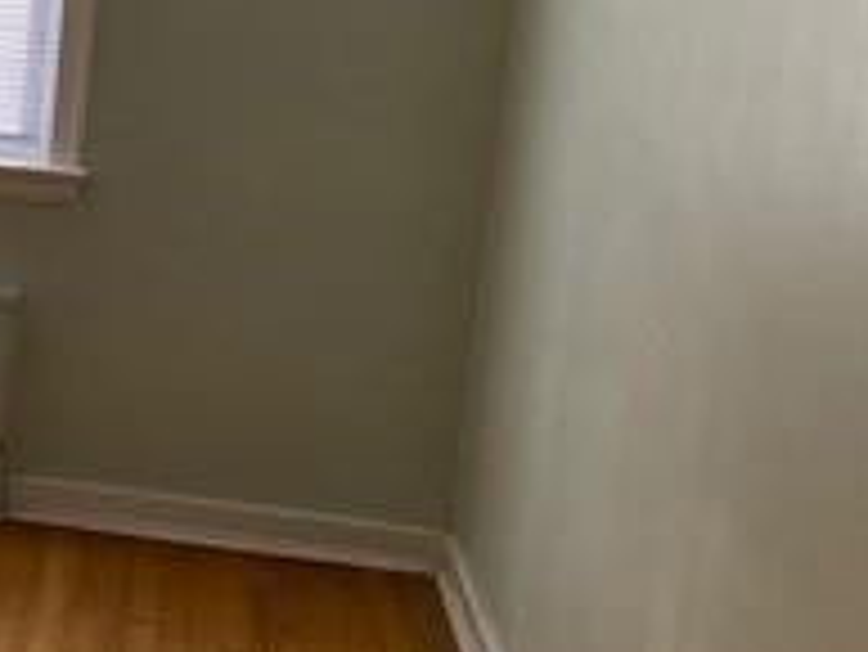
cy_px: 211
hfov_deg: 19.5
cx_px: -477
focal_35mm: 86
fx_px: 2158
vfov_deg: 17.1
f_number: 1.8
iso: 32
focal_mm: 4.25
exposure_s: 1/122
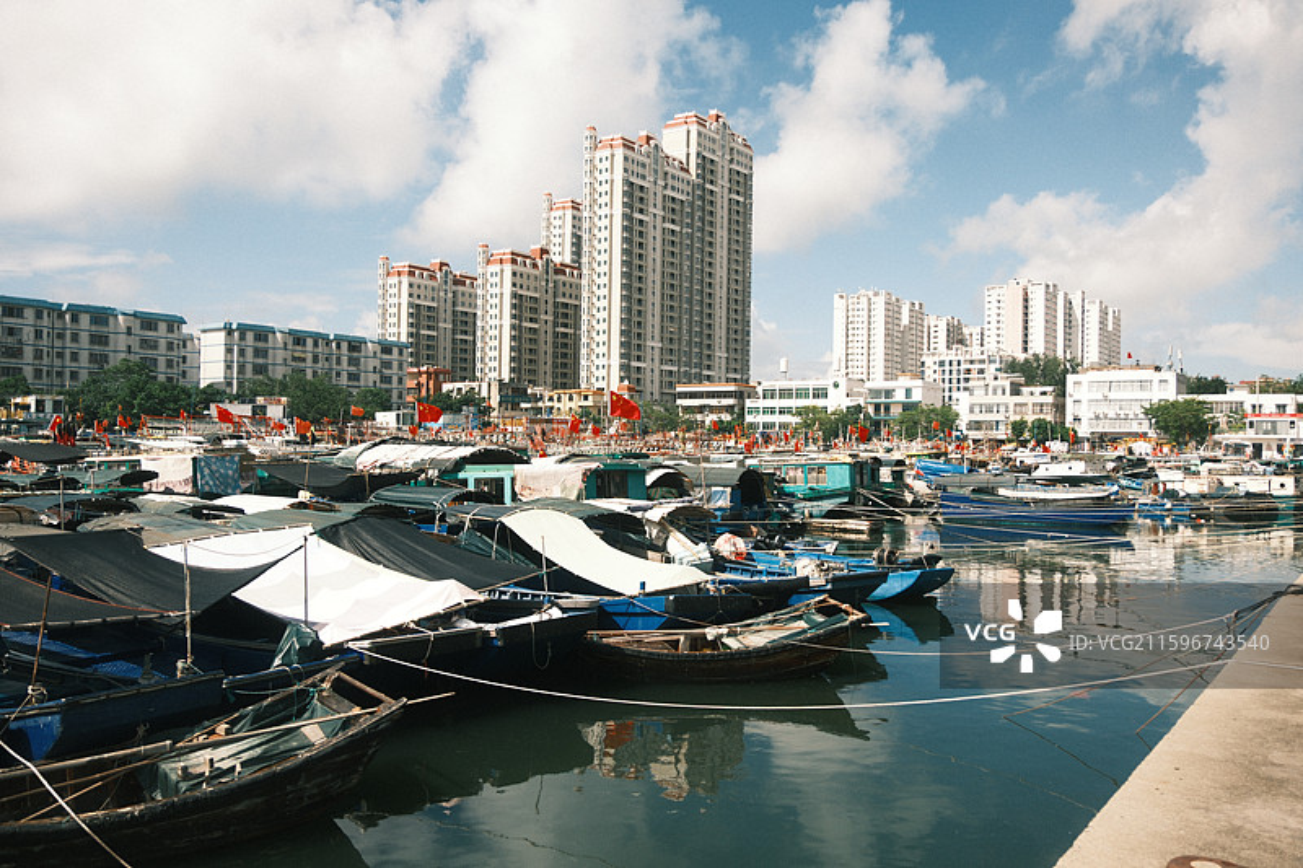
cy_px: 434
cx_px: 652
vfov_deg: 46.4
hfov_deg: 65.5
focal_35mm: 28
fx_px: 1013
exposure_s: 1/2200
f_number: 4
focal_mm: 18.4
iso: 200
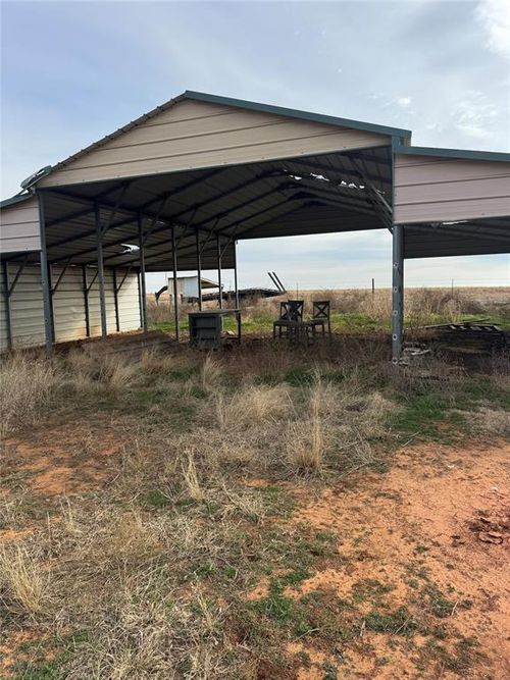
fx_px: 472
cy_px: 340
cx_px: 255
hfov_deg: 56.8
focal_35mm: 24
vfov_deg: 71.6
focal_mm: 6.76
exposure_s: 1/3096
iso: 80
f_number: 1.78
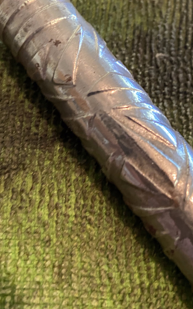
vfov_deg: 46.8
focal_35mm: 42
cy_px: 118
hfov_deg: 30.3
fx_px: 353
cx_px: 133
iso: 500
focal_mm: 4.25
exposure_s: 1/30
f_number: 1.8
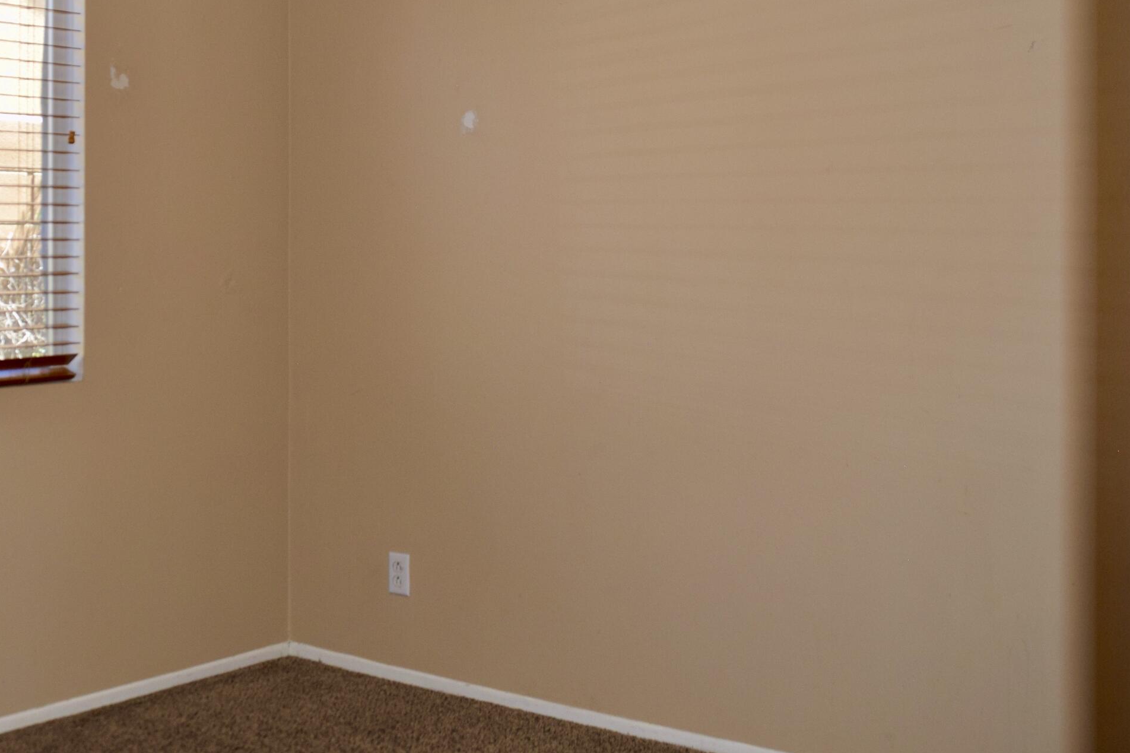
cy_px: 208
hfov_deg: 37.1
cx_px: 260
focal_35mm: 52
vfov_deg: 25.7
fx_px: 1632
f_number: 5.6
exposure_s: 1/125
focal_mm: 22
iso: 400
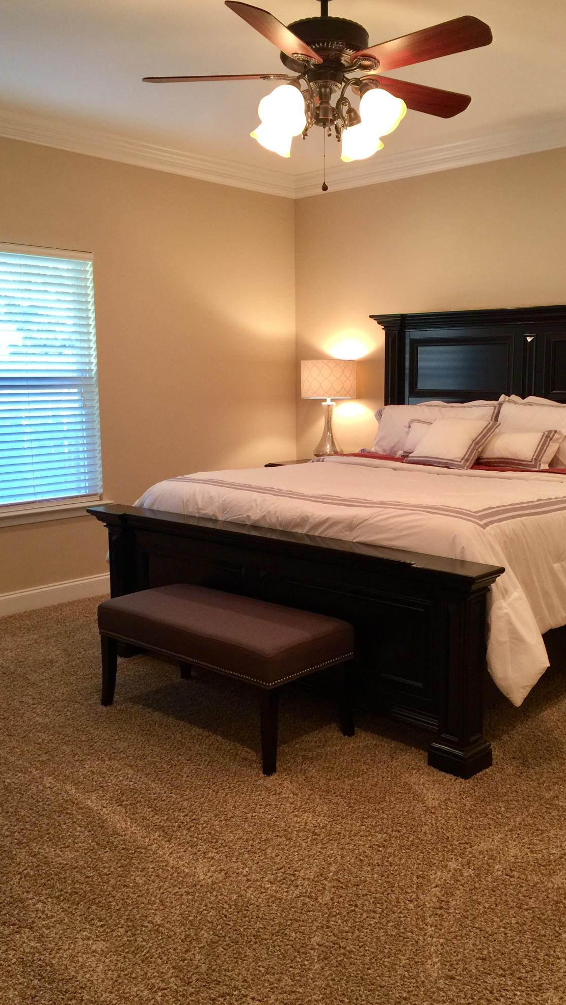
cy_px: 507
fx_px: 854
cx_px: 320
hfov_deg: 36.6
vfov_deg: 61.0
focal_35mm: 32
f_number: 2.2
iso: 50
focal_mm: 4.15
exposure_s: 1/15
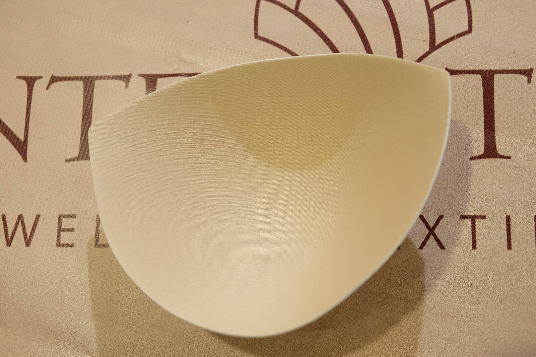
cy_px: 178
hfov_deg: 41.9
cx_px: 268
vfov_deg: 28.6
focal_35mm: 47
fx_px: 700
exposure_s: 1/140
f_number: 5
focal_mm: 31.5
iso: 200
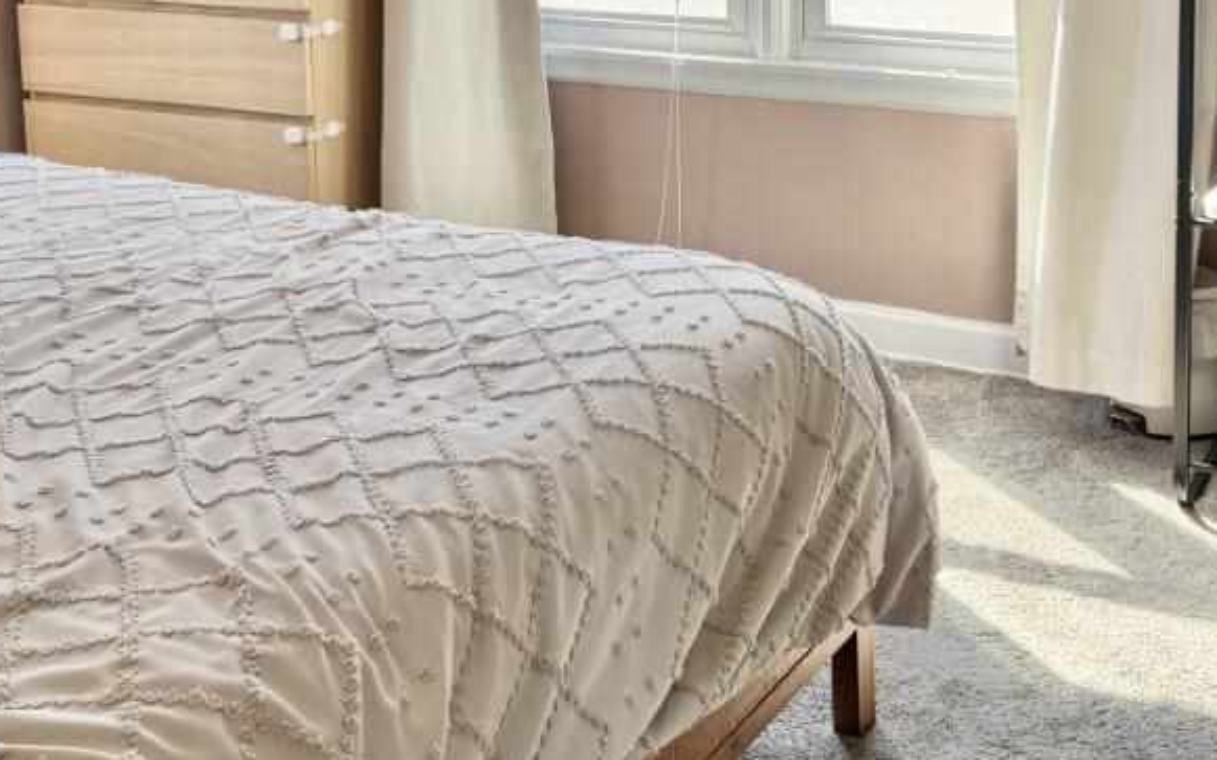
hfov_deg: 36.3
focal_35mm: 56
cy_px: 31
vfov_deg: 22.4
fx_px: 1857
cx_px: 607
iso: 100
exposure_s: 1/281
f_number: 1.78
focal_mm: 6.76
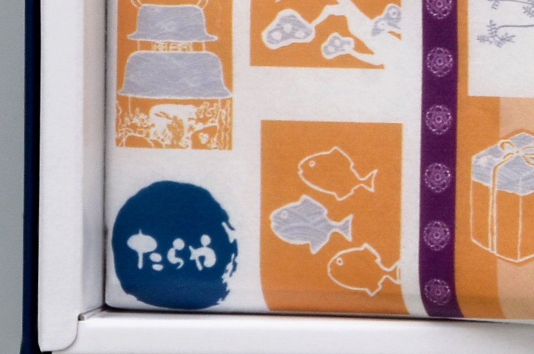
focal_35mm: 588
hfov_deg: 3.5
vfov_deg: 2.3
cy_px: -298
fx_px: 8704
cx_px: 1239
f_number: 14
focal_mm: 82
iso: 250
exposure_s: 1/160
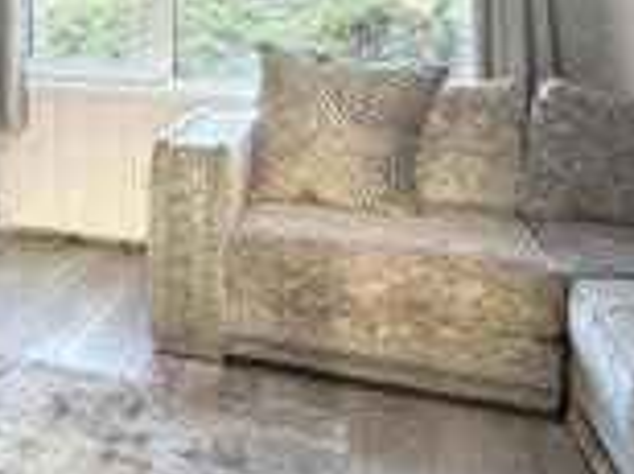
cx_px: -97
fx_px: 969
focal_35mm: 53
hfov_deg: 31.3
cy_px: 35
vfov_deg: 26.4
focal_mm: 2.22
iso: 125
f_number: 2.2
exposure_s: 1/99
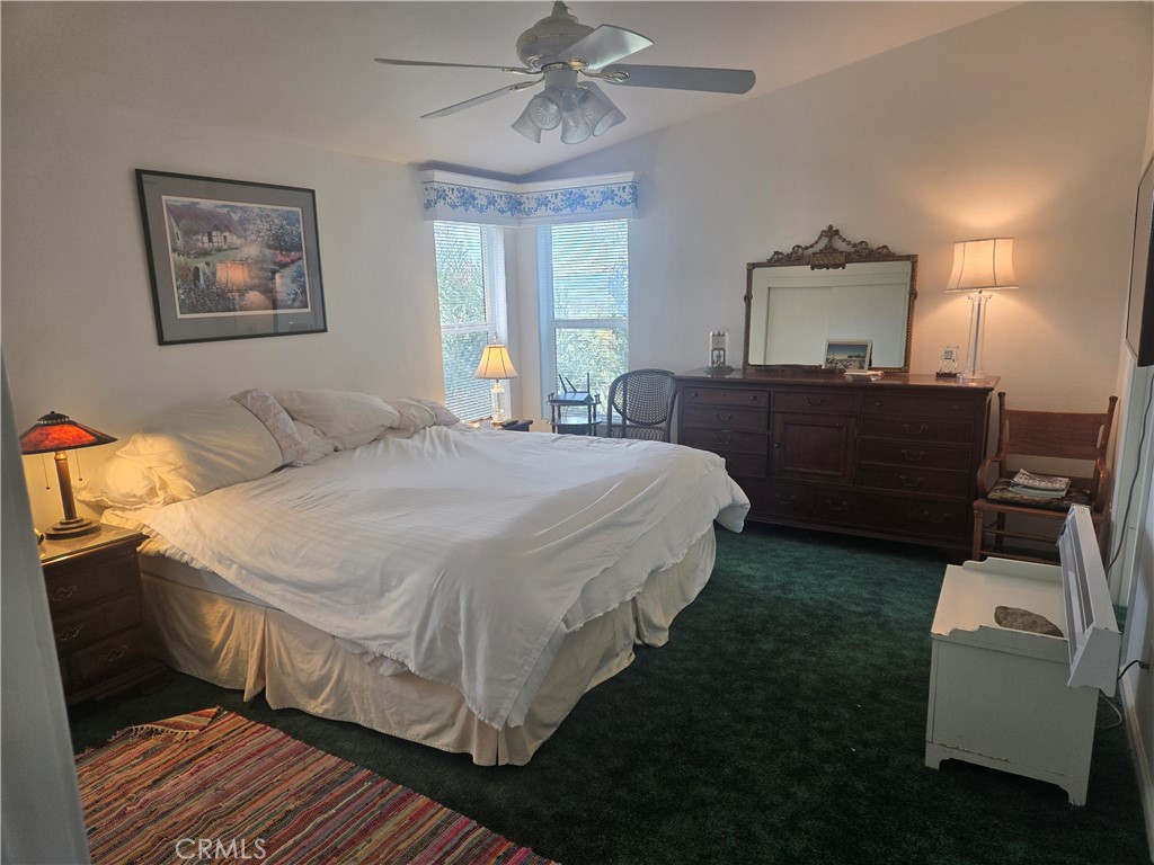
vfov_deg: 58.9
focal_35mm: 23
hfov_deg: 73.9
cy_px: 432
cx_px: 577
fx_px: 767
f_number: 1.8
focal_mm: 5.4
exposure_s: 1/120
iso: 80
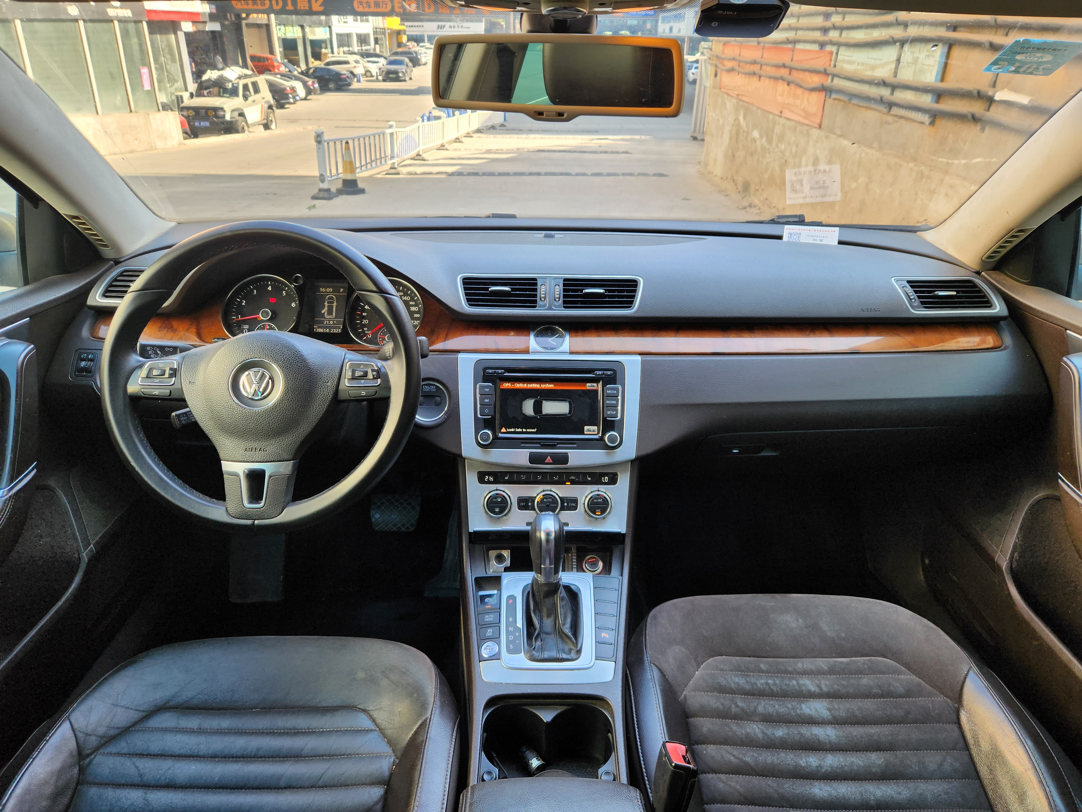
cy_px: 406
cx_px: 541
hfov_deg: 73.9
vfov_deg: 58.9
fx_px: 719
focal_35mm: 23
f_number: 1.8
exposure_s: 1/166
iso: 64
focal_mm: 5.4
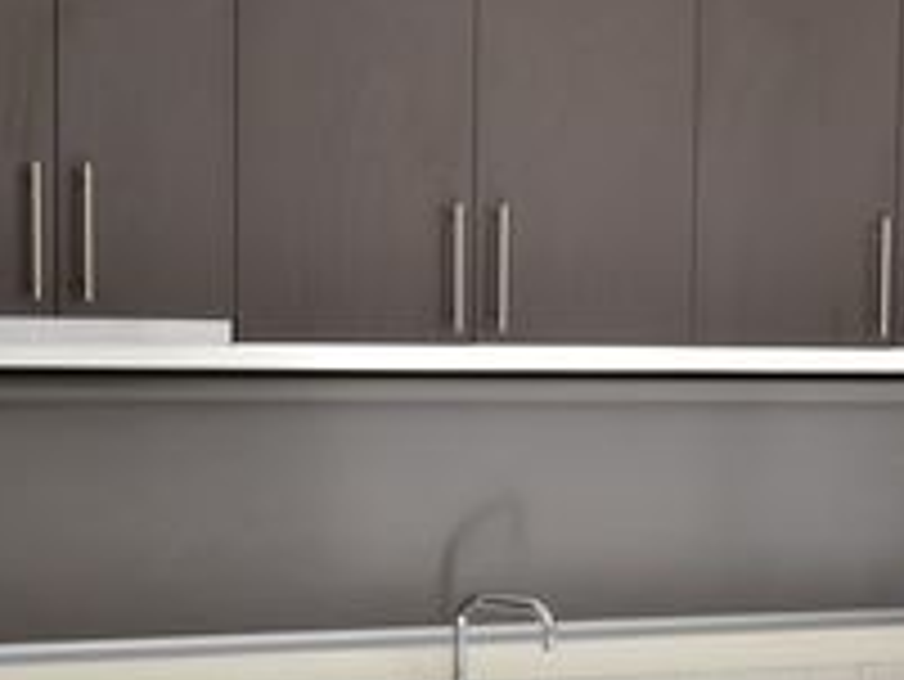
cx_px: 508
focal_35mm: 108
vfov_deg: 13.5
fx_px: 2822
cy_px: 687
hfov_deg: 18.2
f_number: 9
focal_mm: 32
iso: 400
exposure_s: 1/125
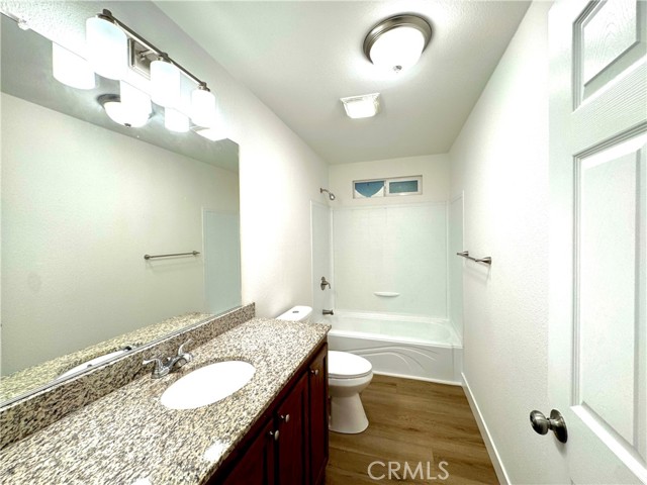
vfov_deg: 85.7
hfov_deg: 102.1
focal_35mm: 14
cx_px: 324
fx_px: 262
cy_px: 242
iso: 100
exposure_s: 1/120
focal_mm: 2.22
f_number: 2.2
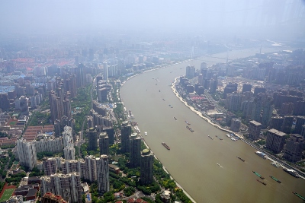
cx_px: 152
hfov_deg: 61.9
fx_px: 254
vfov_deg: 43.6
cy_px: 102
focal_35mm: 30
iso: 100
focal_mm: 20
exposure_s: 1/160
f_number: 10
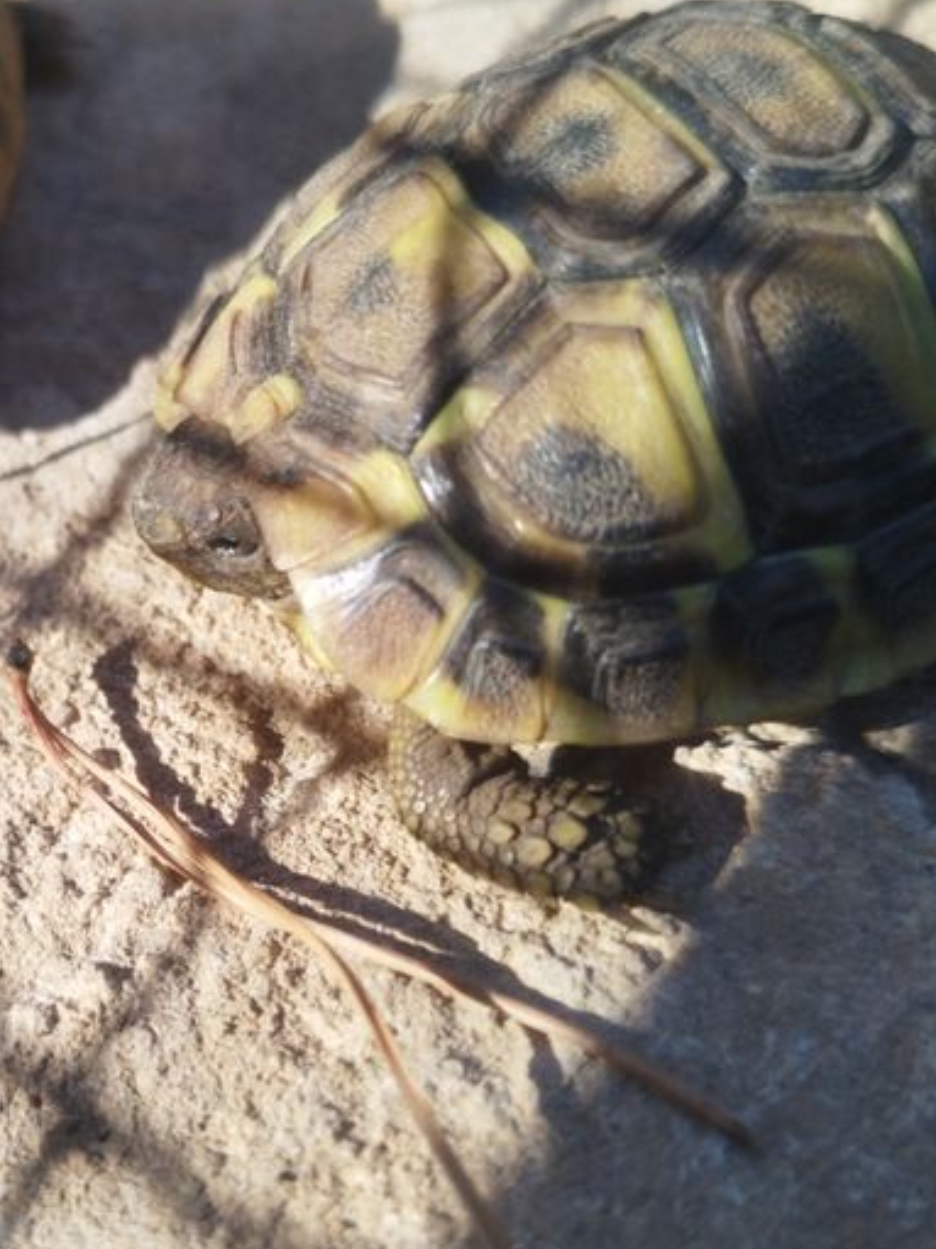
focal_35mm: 47
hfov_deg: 29.8
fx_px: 1695
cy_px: 687
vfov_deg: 40.4
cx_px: 134
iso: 50
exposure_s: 1/110
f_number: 1.89
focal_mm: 5.89
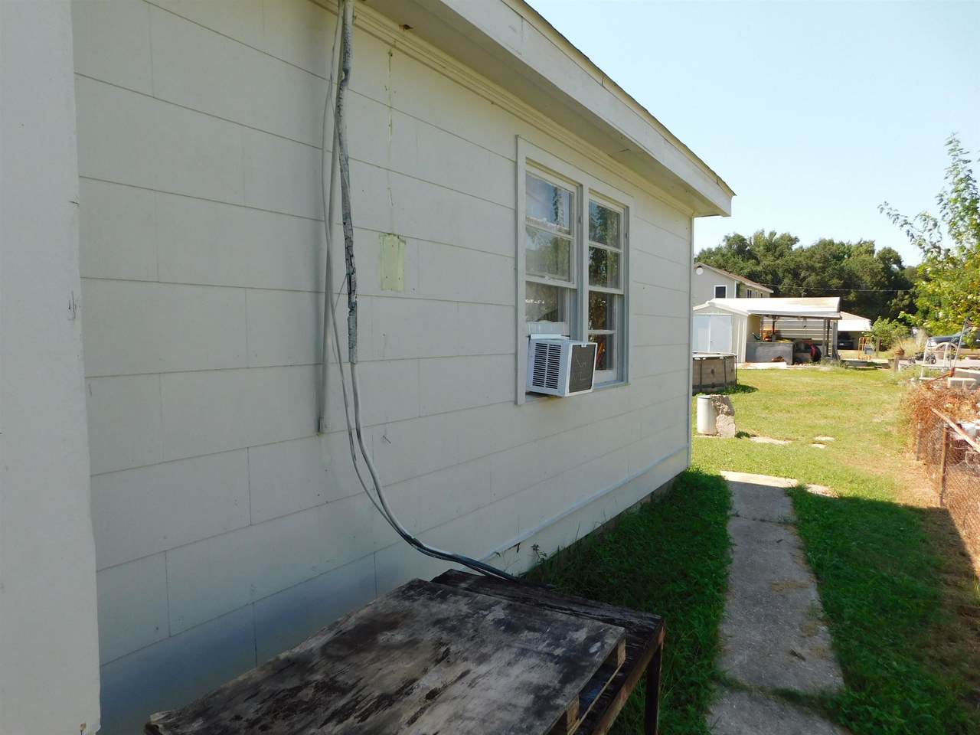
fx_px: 651
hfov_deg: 73.9
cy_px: 368
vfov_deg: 58.9
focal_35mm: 23
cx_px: 490
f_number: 3
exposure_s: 1/800
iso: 125
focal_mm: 4
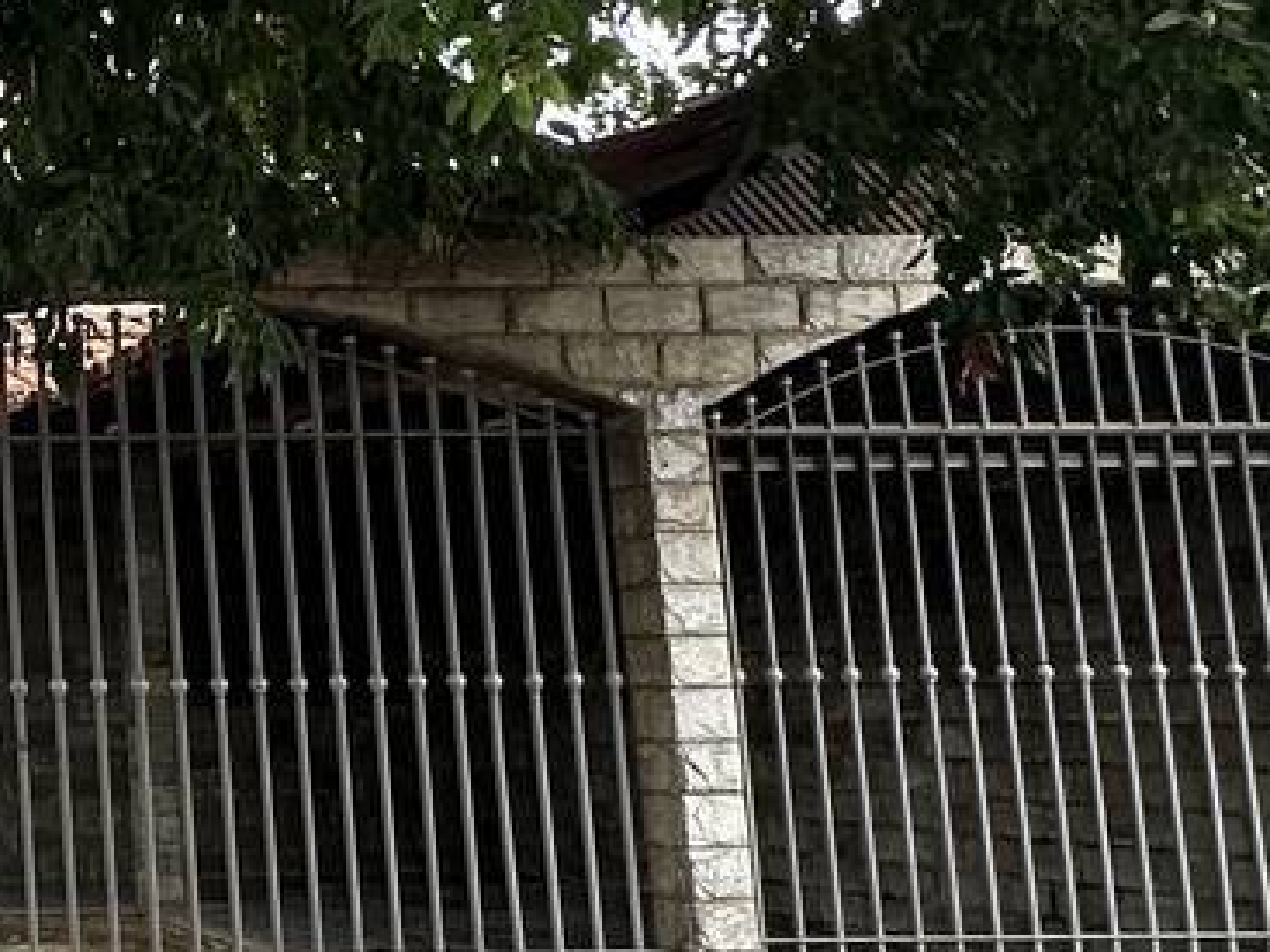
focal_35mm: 55
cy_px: 415
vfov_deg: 26.5
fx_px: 2017
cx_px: -519
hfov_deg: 27.1
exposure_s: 1/99
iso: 125
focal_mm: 2.22
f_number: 2.2
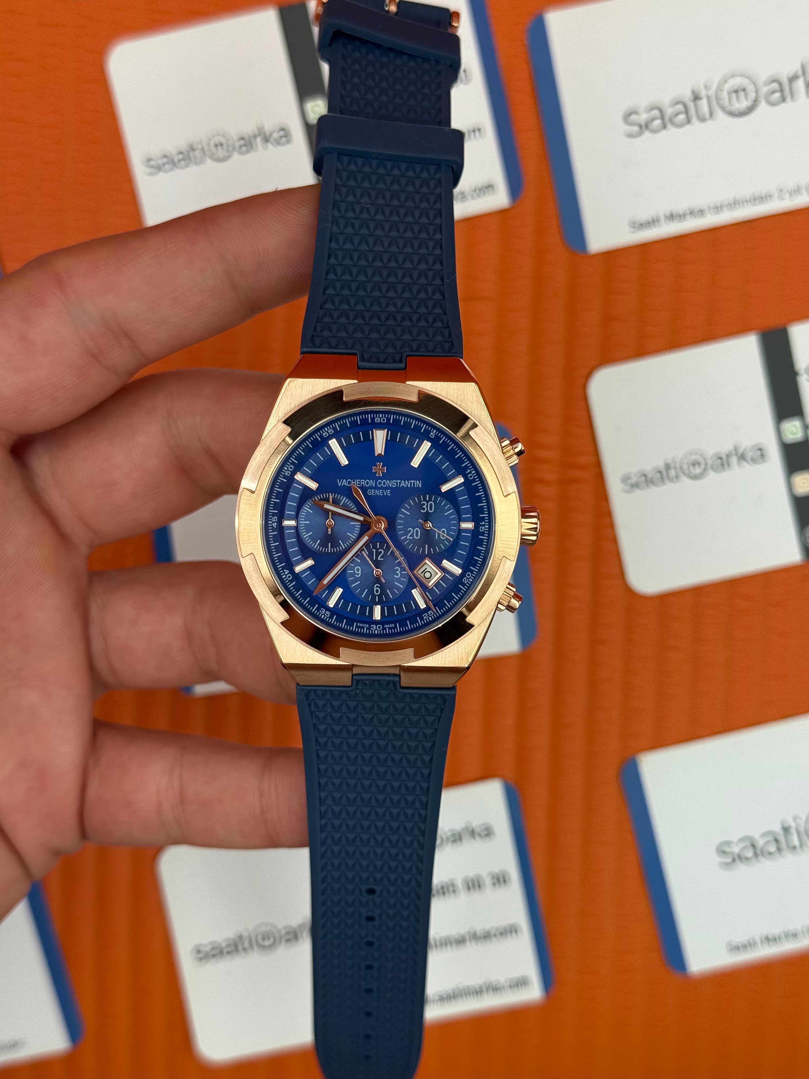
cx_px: 404
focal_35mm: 48
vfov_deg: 39.7
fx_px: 1496
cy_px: 540
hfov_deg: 30.3
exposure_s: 1/675
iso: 64
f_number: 1.78
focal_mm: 6.76
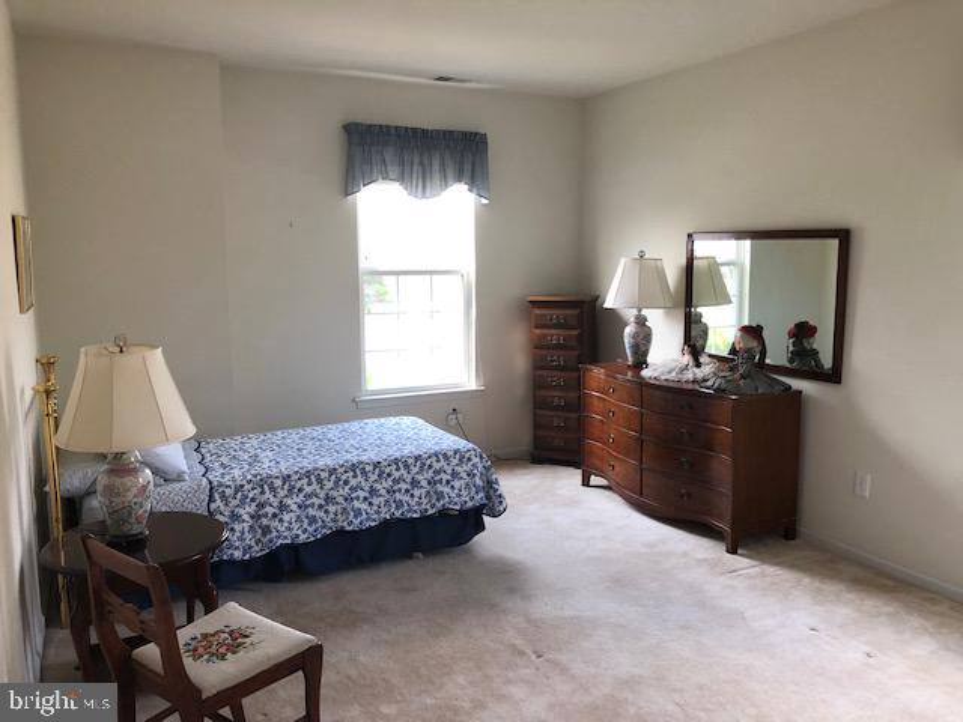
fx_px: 779
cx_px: 482
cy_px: 361
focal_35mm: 28
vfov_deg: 49.7
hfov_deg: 63.4
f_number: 1.8
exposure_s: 1/30
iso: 25
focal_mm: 3.99
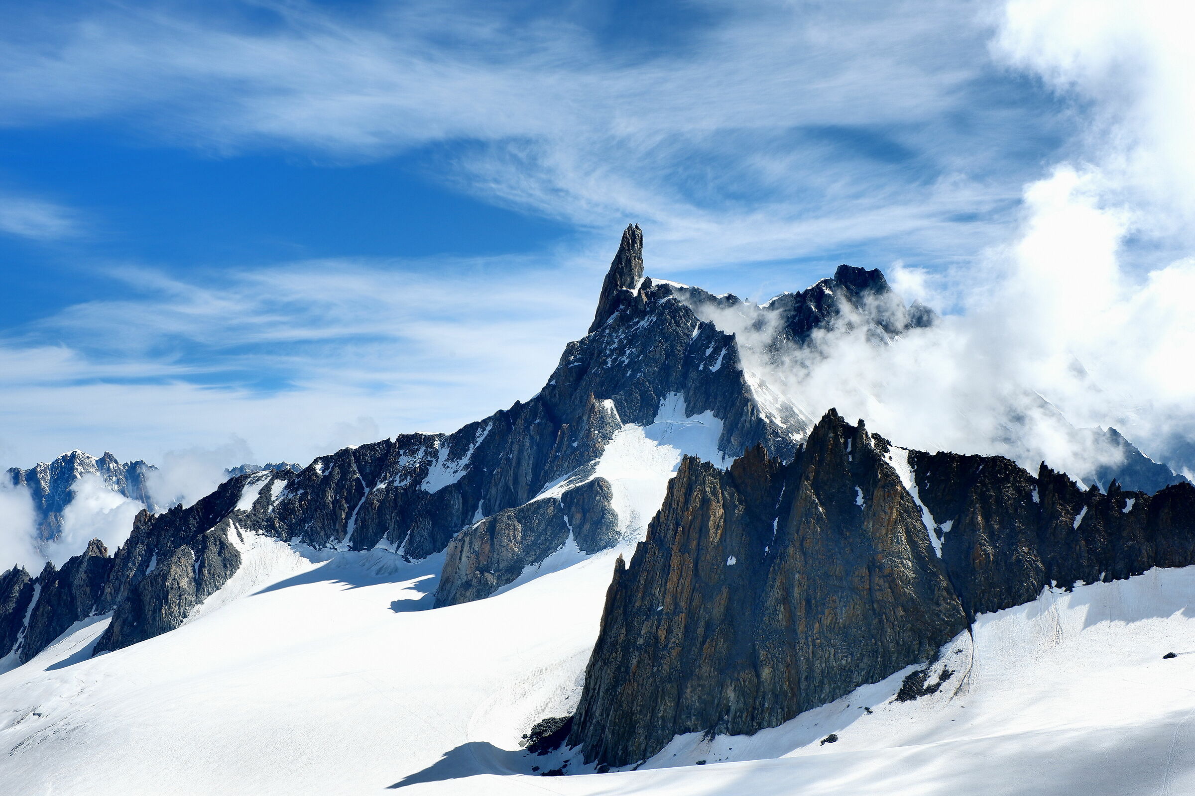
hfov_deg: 53.1
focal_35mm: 36
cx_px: 598
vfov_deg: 36.9
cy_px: 398
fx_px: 1195
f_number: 8
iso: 200
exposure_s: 1/500
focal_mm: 24.3
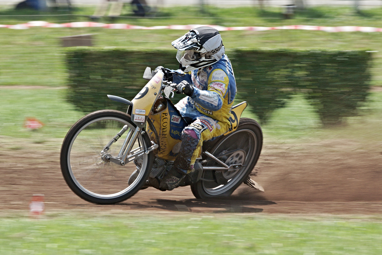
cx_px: 191
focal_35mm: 375
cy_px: 128
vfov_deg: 3.7
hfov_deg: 5.5
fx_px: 3979
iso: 200
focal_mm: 250
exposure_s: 1/250
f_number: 11
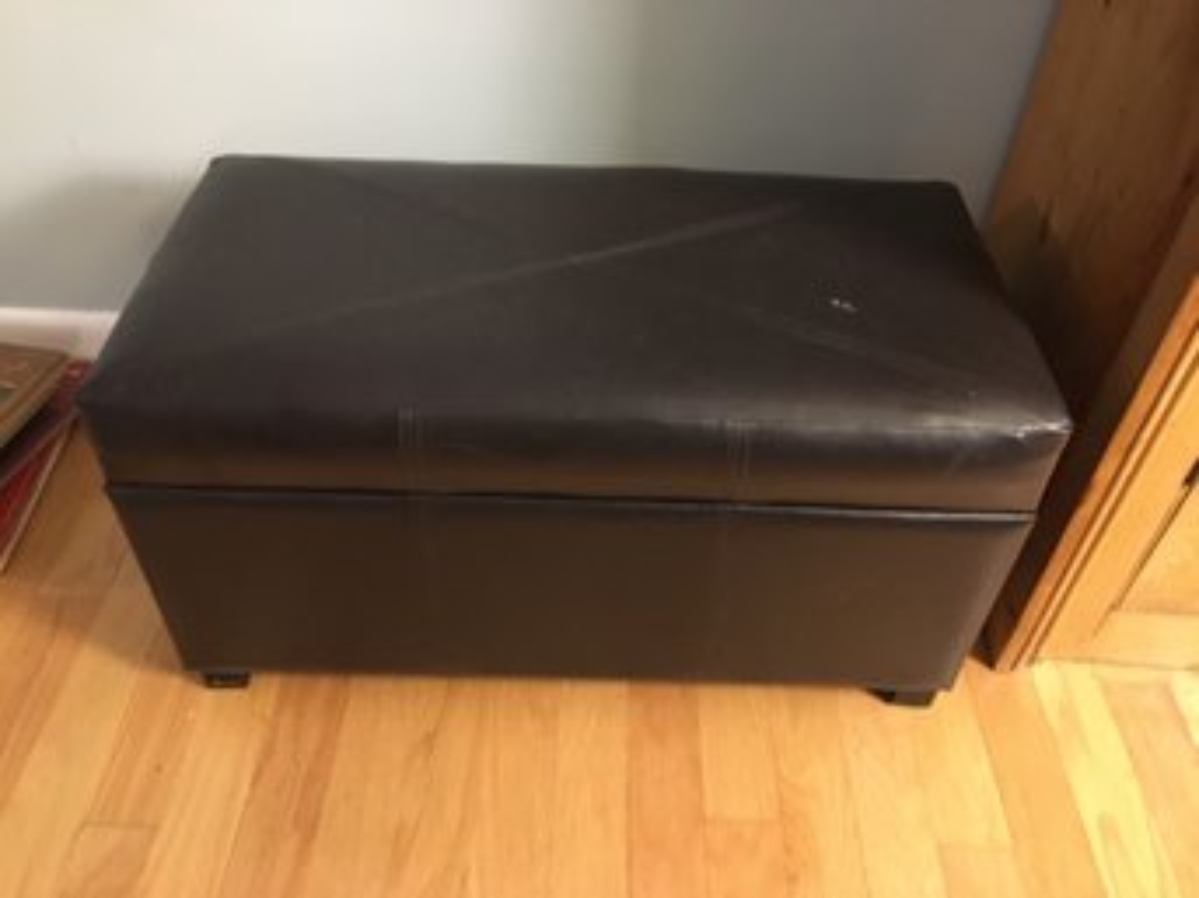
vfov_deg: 48.2
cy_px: 449
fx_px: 1004
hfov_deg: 61.7
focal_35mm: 29
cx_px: 600
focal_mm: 4.15
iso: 320
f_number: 2.2
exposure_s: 1/15
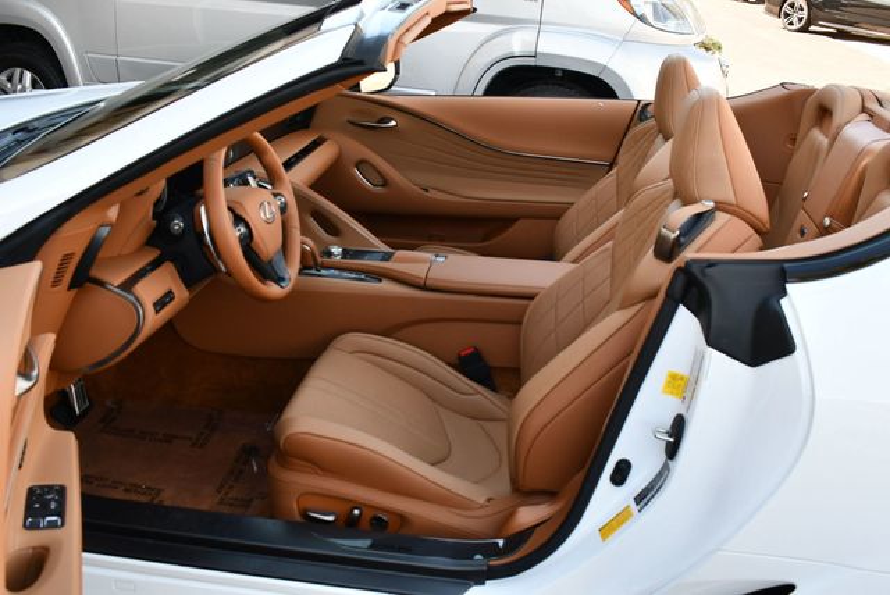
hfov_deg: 53.1
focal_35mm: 36
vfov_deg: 36.9
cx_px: 445
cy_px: 298
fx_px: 891
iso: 400
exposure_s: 1/250
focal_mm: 18
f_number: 5
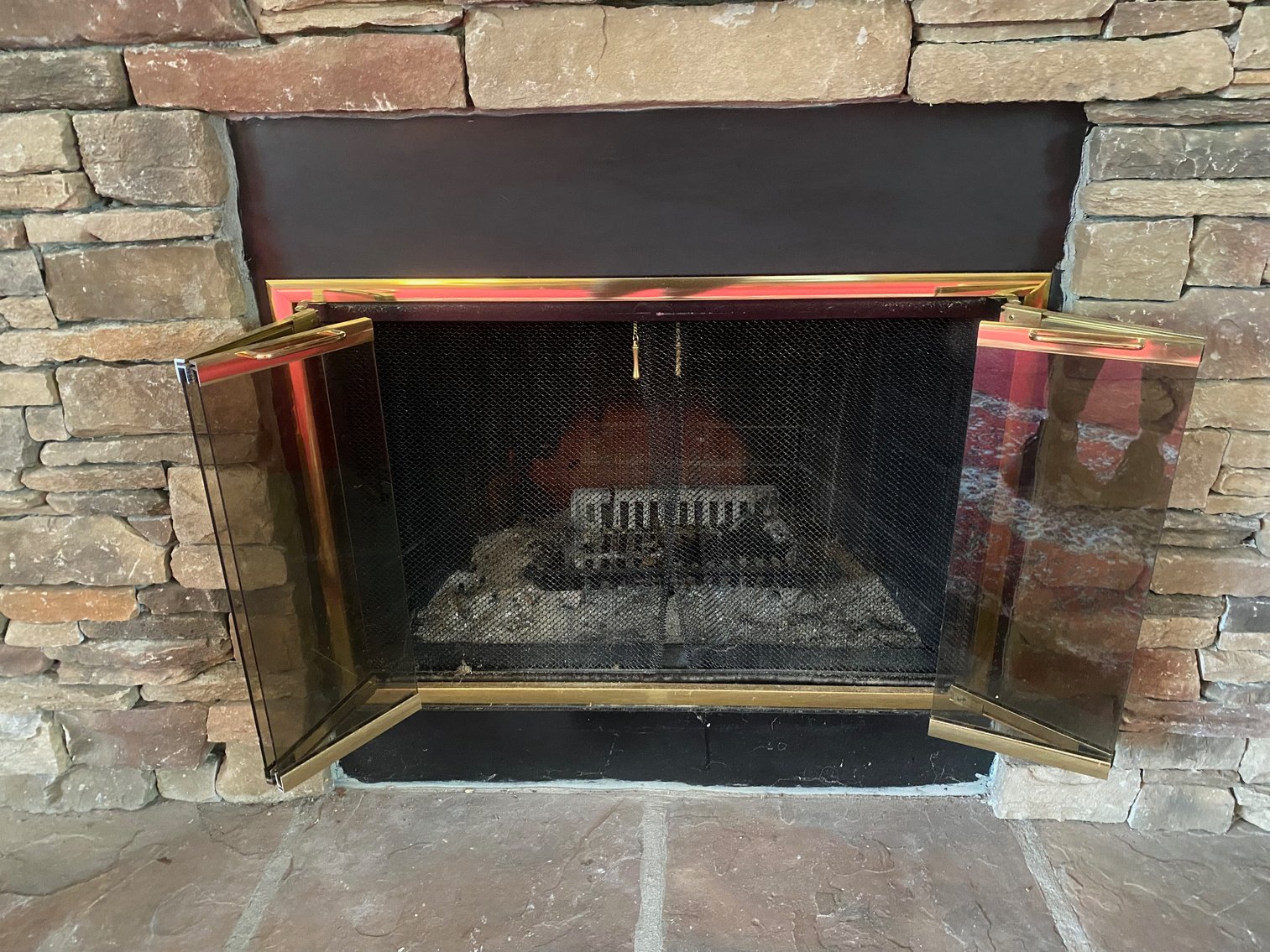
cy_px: 476
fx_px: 954
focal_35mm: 26
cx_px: 635
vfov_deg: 53.1
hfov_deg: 67.3
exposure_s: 1/30
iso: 1000
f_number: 1.8
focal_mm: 4.25
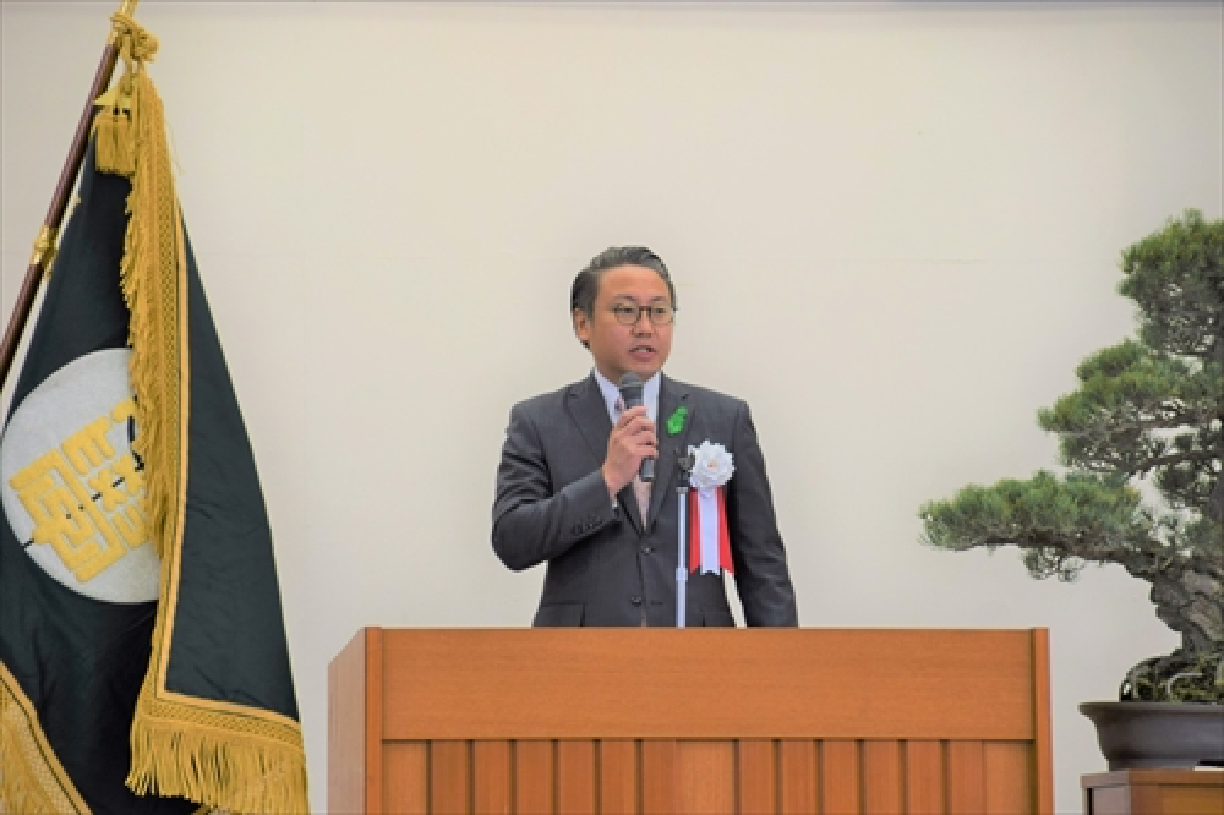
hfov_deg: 10.6
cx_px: 612
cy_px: 408
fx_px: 6627
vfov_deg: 7.0
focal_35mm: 195
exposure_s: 1/80
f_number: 5.6
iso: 400
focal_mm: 130
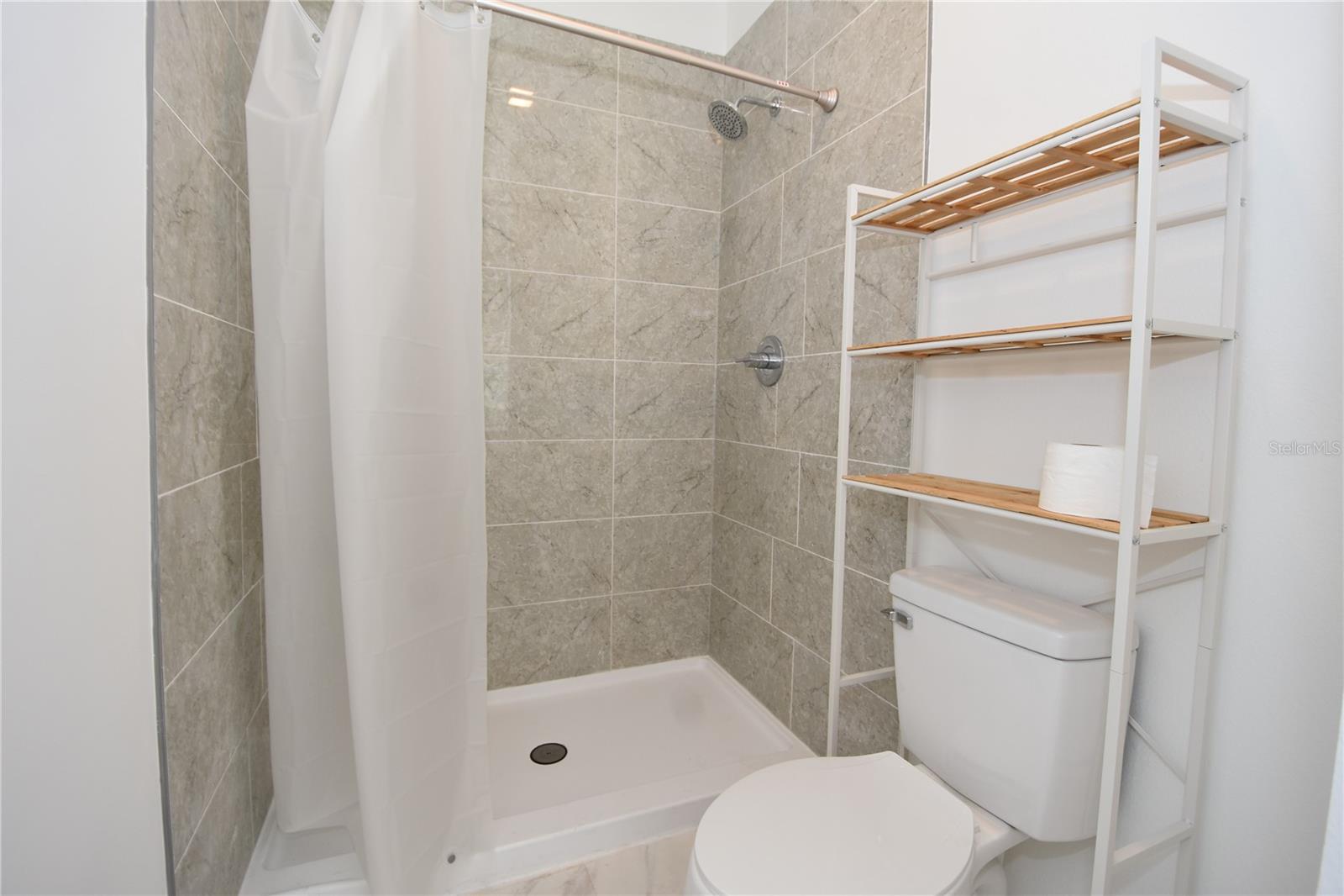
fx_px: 560
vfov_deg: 77.3
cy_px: 448
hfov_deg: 100.4
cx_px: 672
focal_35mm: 15
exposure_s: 1/60
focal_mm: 10
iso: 250
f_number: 4
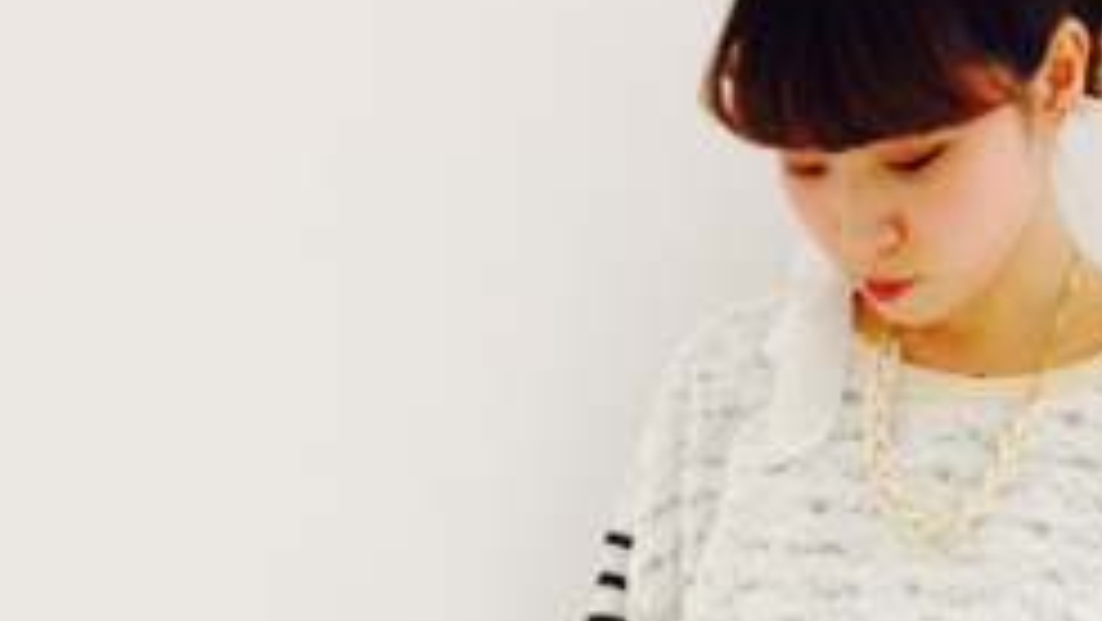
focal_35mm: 94
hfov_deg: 22.7
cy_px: 1161
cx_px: 625
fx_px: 2748
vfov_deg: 11.8
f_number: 2.4
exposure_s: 1/20
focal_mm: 4.12
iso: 125
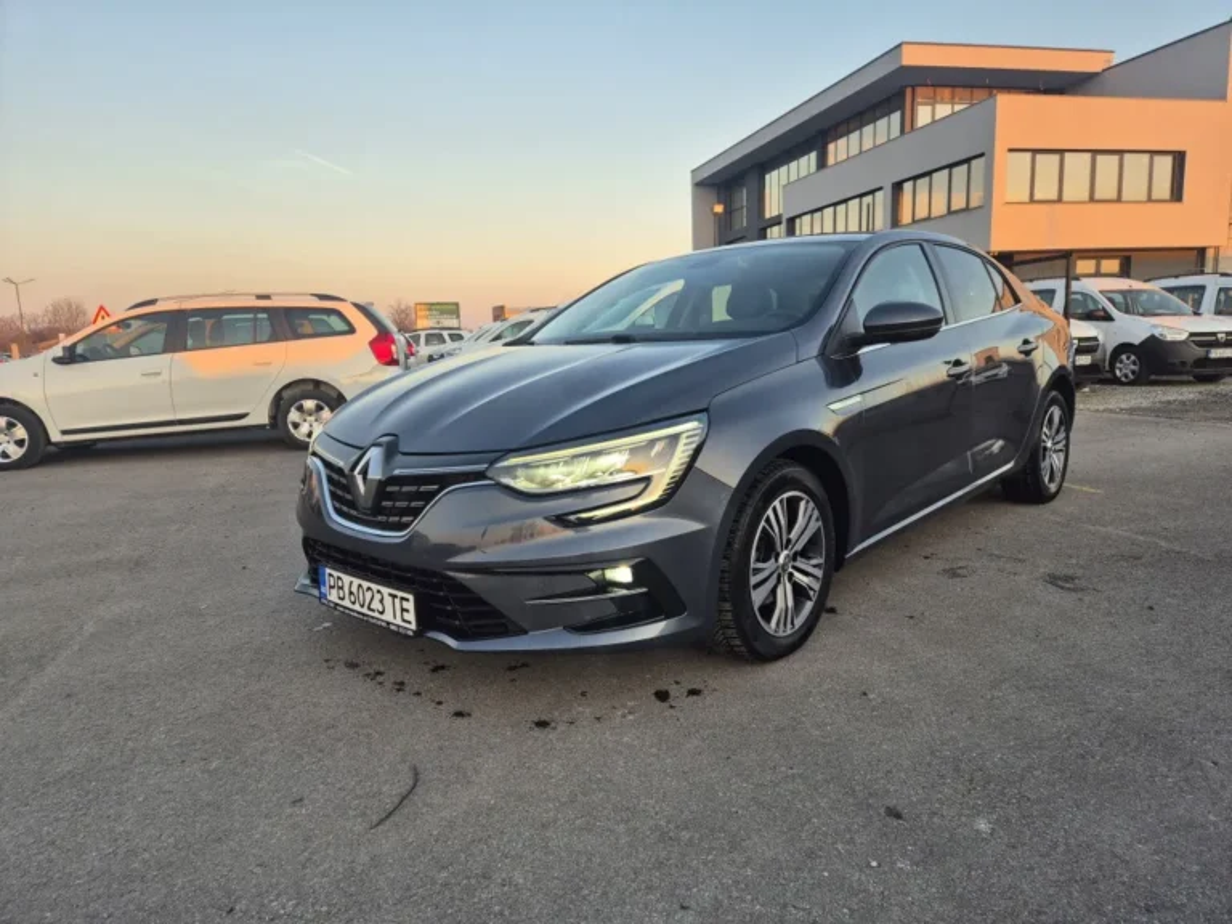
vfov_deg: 58.9
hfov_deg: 73.9
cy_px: 462
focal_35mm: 23
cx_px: 616
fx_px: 819
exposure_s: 1/150
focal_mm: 5.4
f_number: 1.8
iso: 25
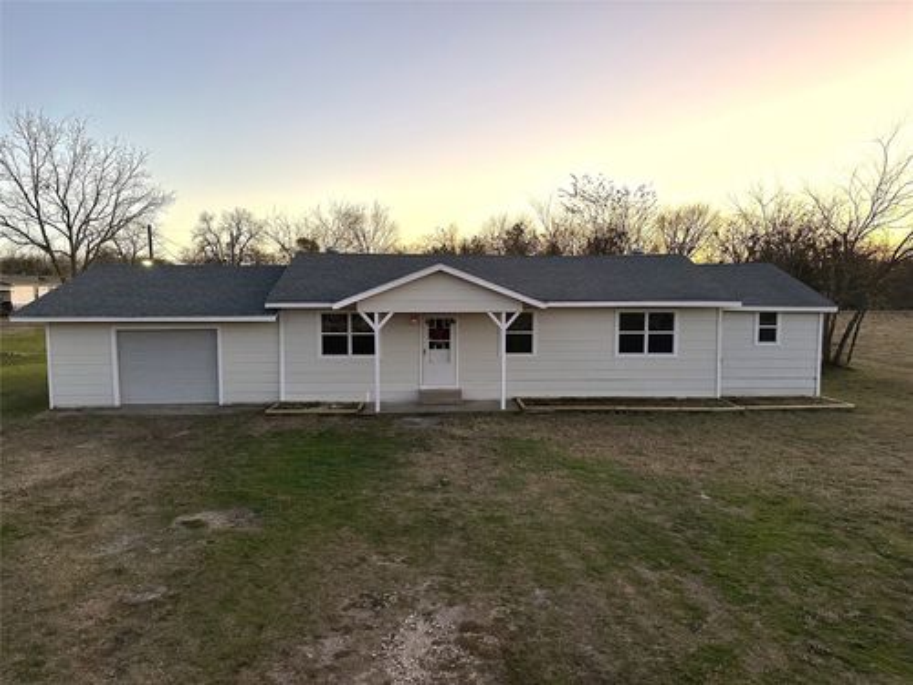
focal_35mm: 24
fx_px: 633
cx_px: 456
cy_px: 342
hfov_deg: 71.6
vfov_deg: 56.8
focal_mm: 6.86
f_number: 1.78
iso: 320
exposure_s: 1/60
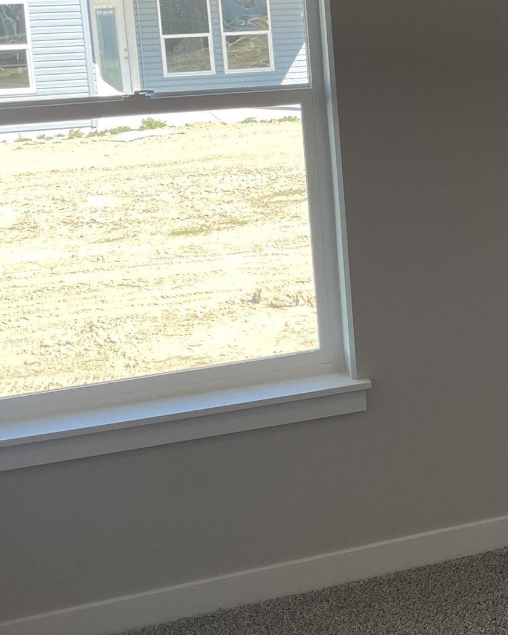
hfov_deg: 18.6
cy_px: 168
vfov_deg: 25.5
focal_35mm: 74
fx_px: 1391
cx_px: 735
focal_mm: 4.2
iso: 32
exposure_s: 1/216
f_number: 1.6
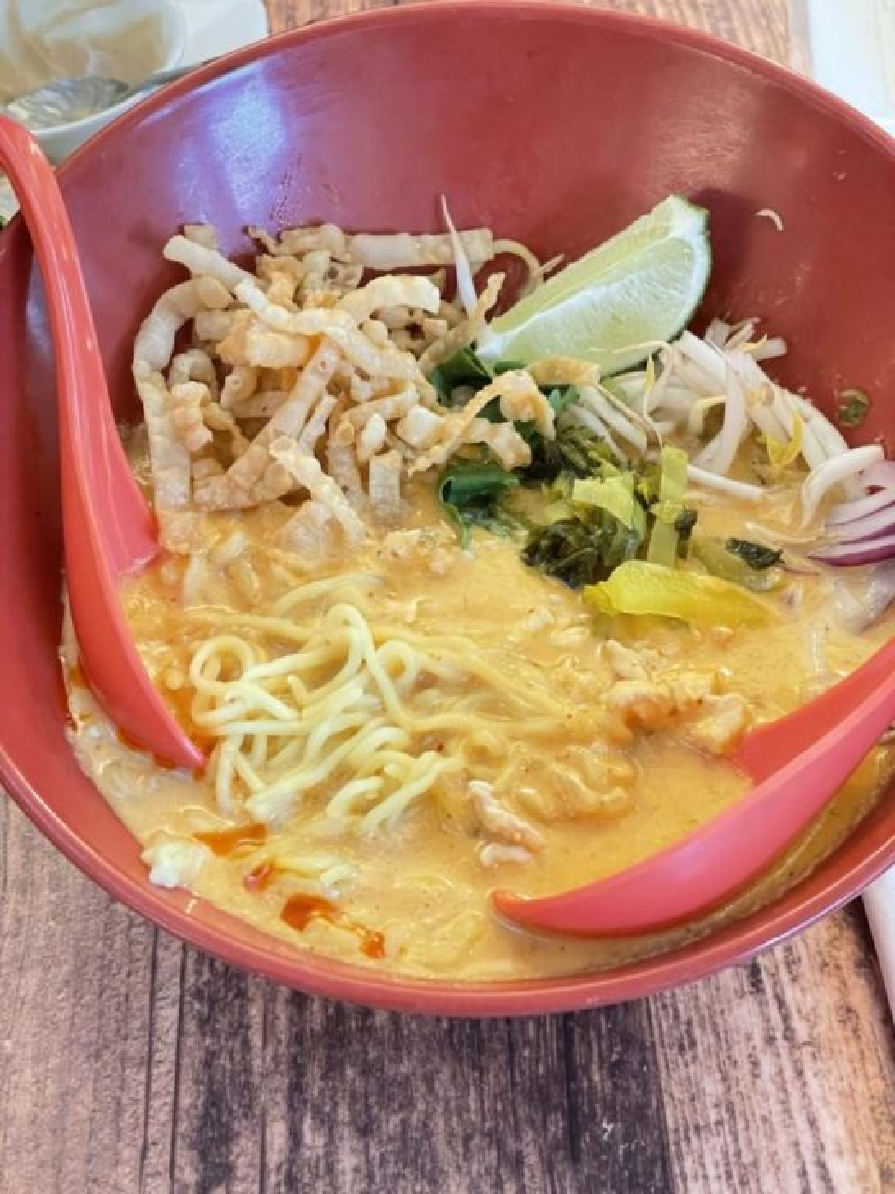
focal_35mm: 52
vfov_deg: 36.8
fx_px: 1793
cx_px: 448
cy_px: 597
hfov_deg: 28.0
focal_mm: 6
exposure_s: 1/40
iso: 800
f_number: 2
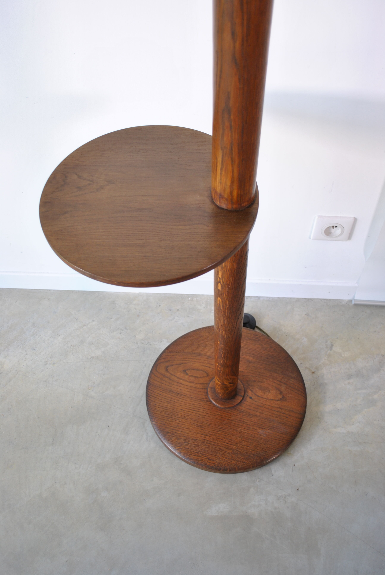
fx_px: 576
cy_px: 288
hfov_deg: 37.0
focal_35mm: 36
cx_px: 192
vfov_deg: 53.1
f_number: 4
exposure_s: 1/40
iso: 200
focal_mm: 24
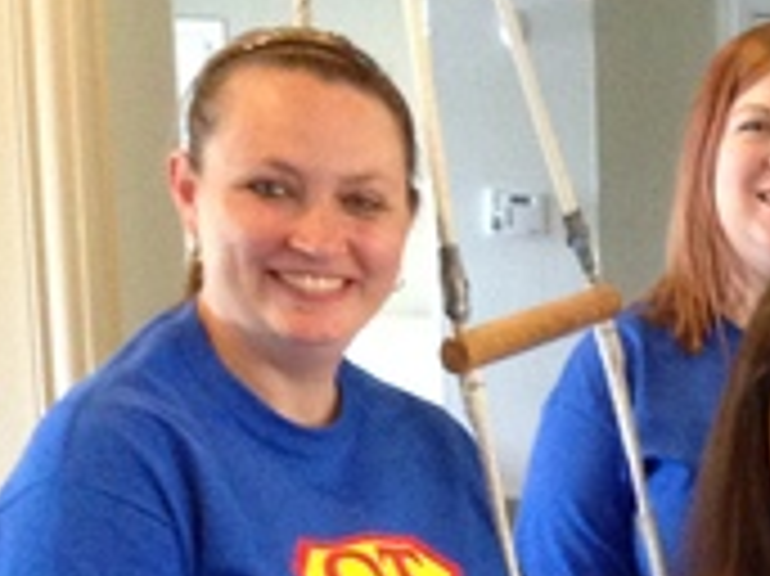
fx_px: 3090
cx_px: 1225
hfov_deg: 13.3
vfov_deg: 10.1
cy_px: 1012
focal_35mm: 139
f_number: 2.4
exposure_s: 1/20
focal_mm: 4.12
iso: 320
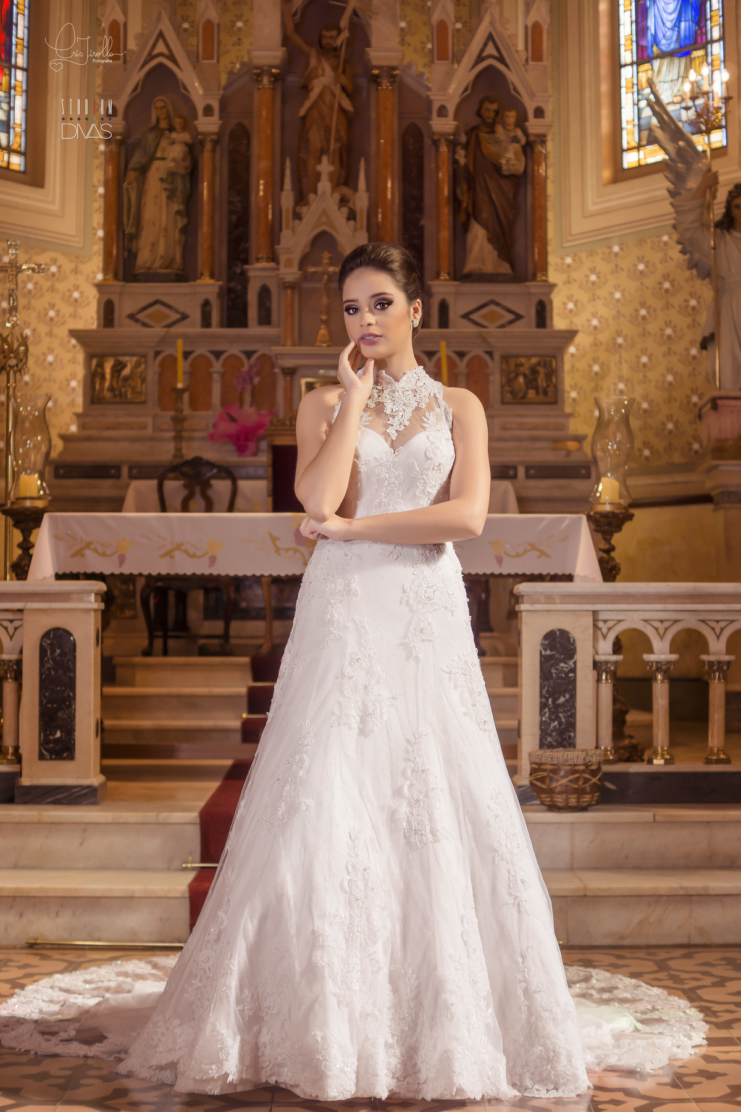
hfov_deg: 25.8
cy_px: 556
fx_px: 1621
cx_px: 370
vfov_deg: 37.9
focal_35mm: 52
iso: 100
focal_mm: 35
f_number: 2.5
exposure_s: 1/80
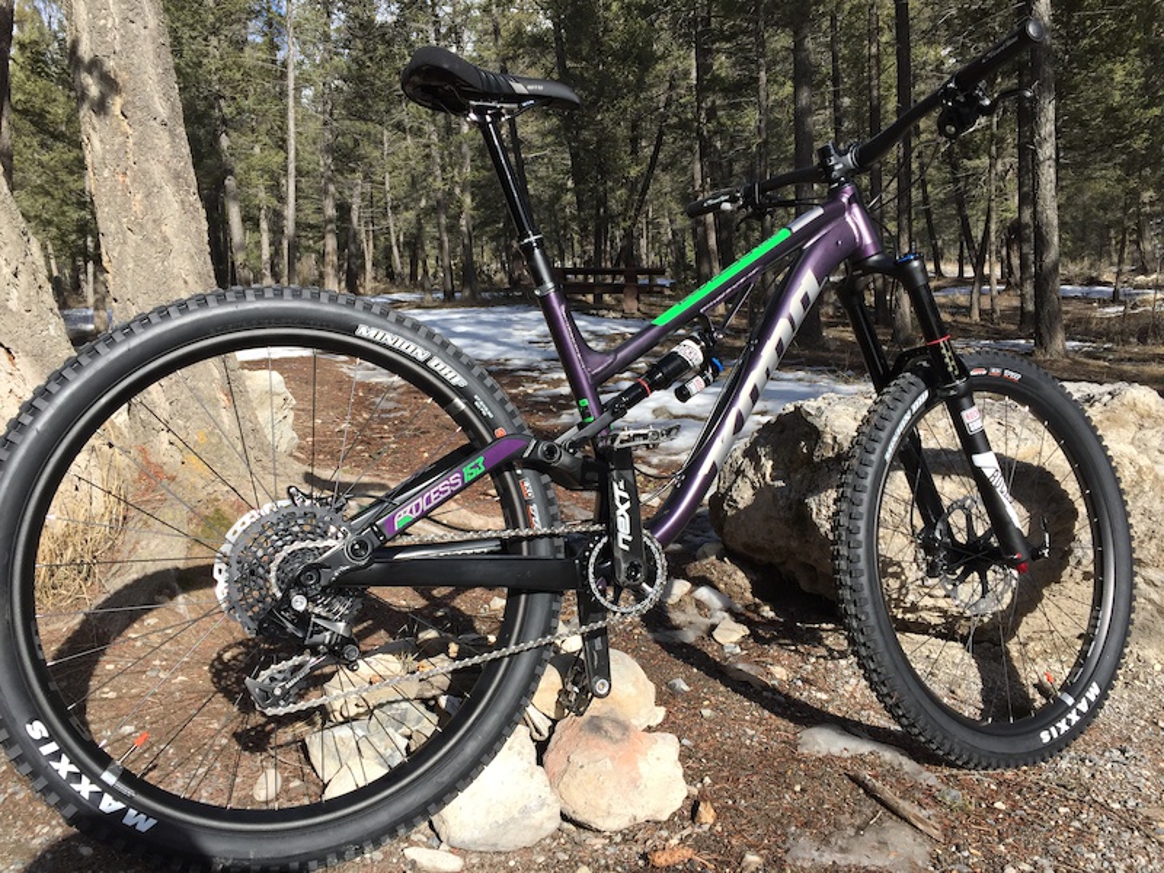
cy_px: 436
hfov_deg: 61.7
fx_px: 975
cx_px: 582
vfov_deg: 48.2
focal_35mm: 29
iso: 32
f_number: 2.2
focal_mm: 4.15
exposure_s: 1/1412
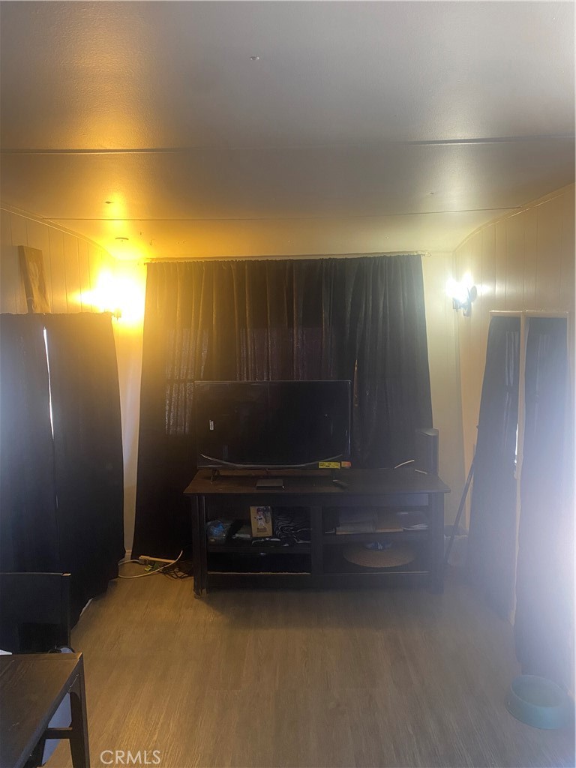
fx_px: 577
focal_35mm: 26
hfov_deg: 53.1
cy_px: 384
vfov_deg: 67.3
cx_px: 288
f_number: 1.8
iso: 200
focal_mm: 4.25
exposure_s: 1/60
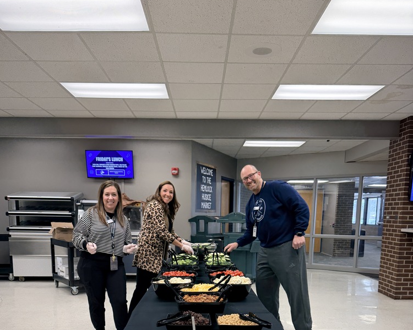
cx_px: 202
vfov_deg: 43.2
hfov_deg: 55.7
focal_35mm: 32
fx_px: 391
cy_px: 274
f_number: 1.78
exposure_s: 1/120
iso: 200
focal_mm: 6.76
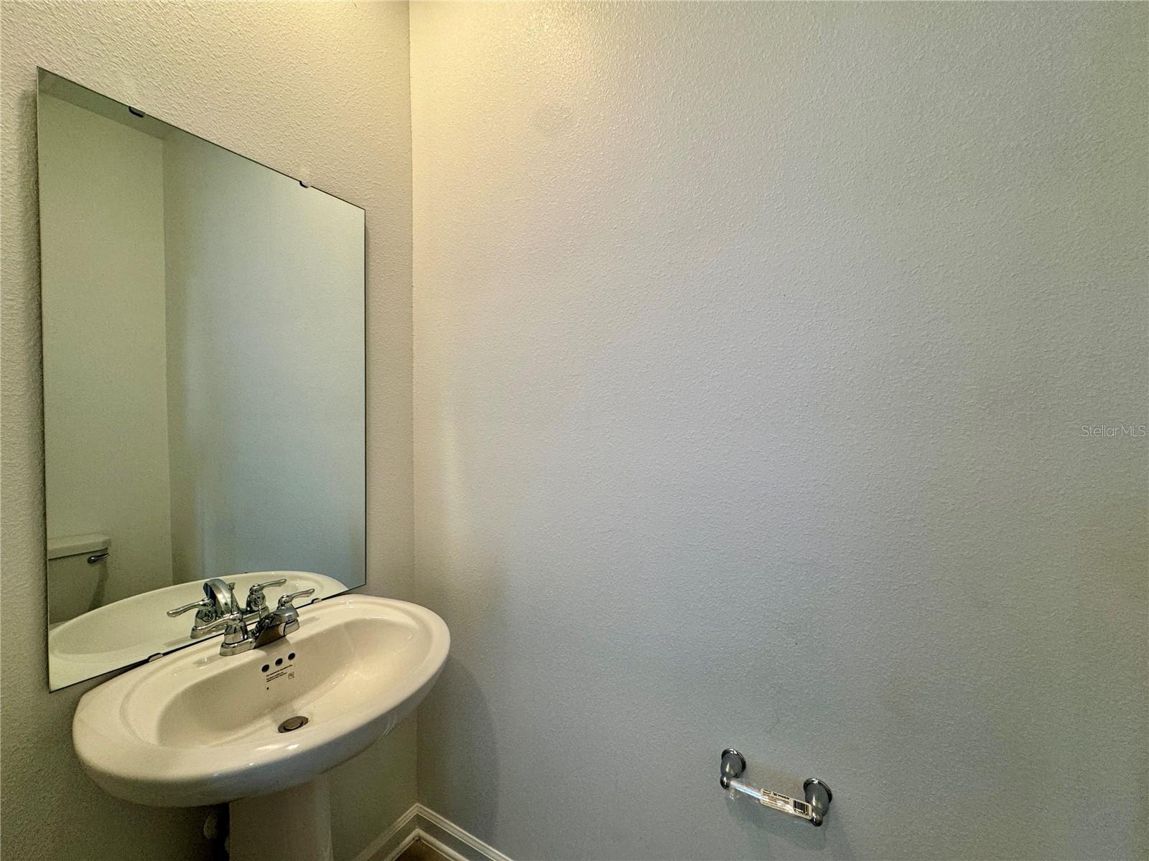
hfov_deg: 102.1
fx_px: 465
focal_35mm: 14
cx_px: 574
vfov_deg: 85.7
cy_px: 430
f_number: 2.2
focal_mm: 2.22
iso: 125
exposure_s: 1/120
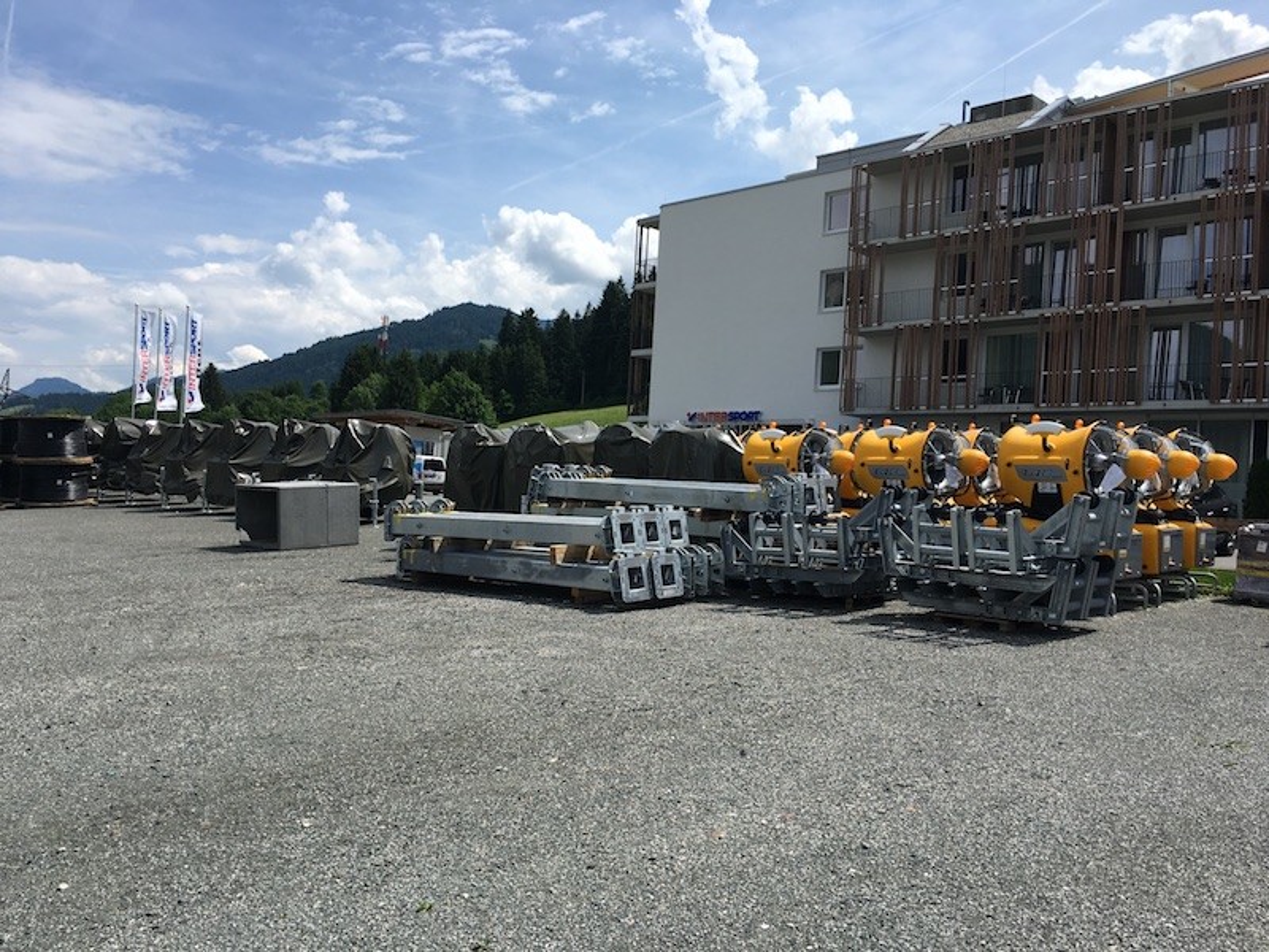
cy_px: 476
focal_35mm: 29
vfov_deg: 48.2
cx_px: 634
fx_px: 1063
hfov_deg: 61.7
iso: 25
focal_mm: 4.15
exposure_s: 1/2481
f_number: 2.2
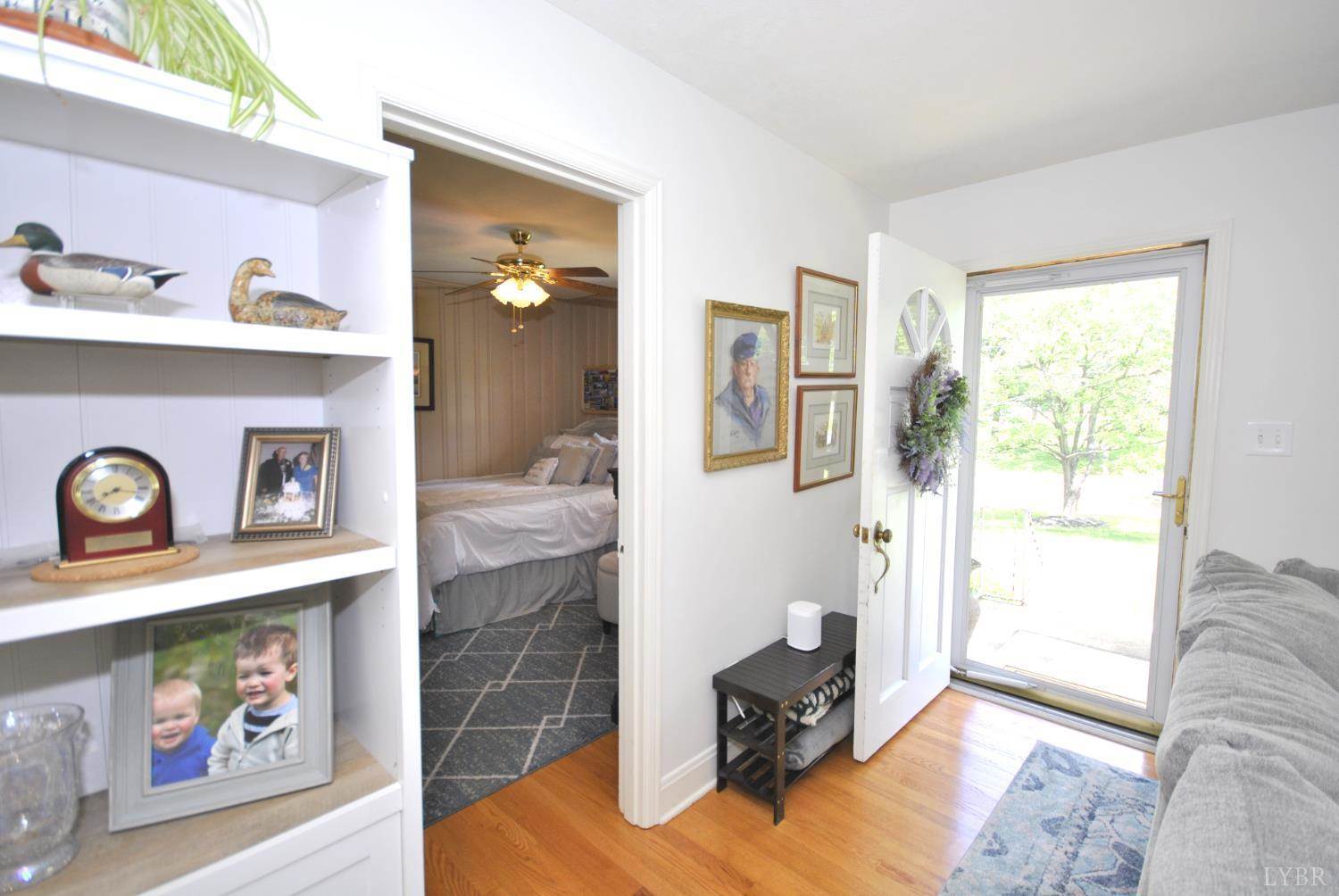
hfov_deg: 100.3
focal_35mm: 15
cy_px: 448
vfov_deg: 77.5
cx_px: 670
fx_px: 559
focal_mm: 10
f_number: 4.5
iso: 200
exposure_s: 1/80
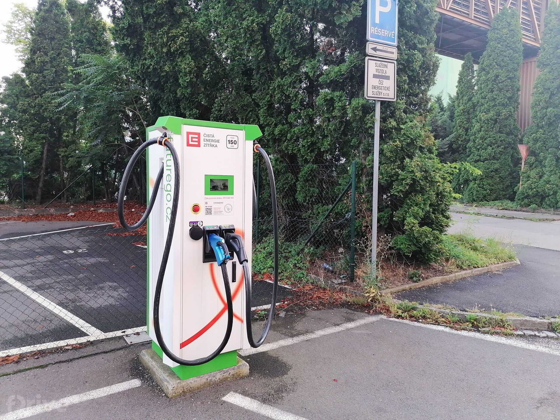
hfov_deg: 65.3
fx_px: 437
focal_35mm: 27
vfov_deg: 51.4
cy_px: 210
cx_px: 280
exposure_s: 1/50
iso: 64
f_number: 1.8
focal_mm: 5.3
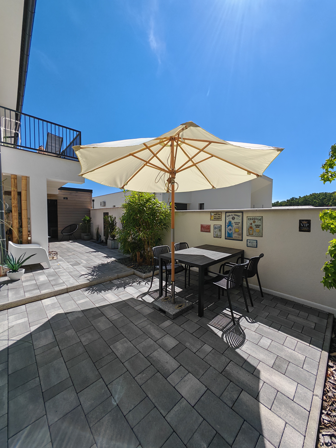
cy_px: 224
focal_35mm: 12
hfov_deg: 94.5
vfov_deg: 110.5
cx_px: 168
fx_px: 155
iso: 50
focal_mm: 1.82
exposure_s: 1/1600
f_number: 2
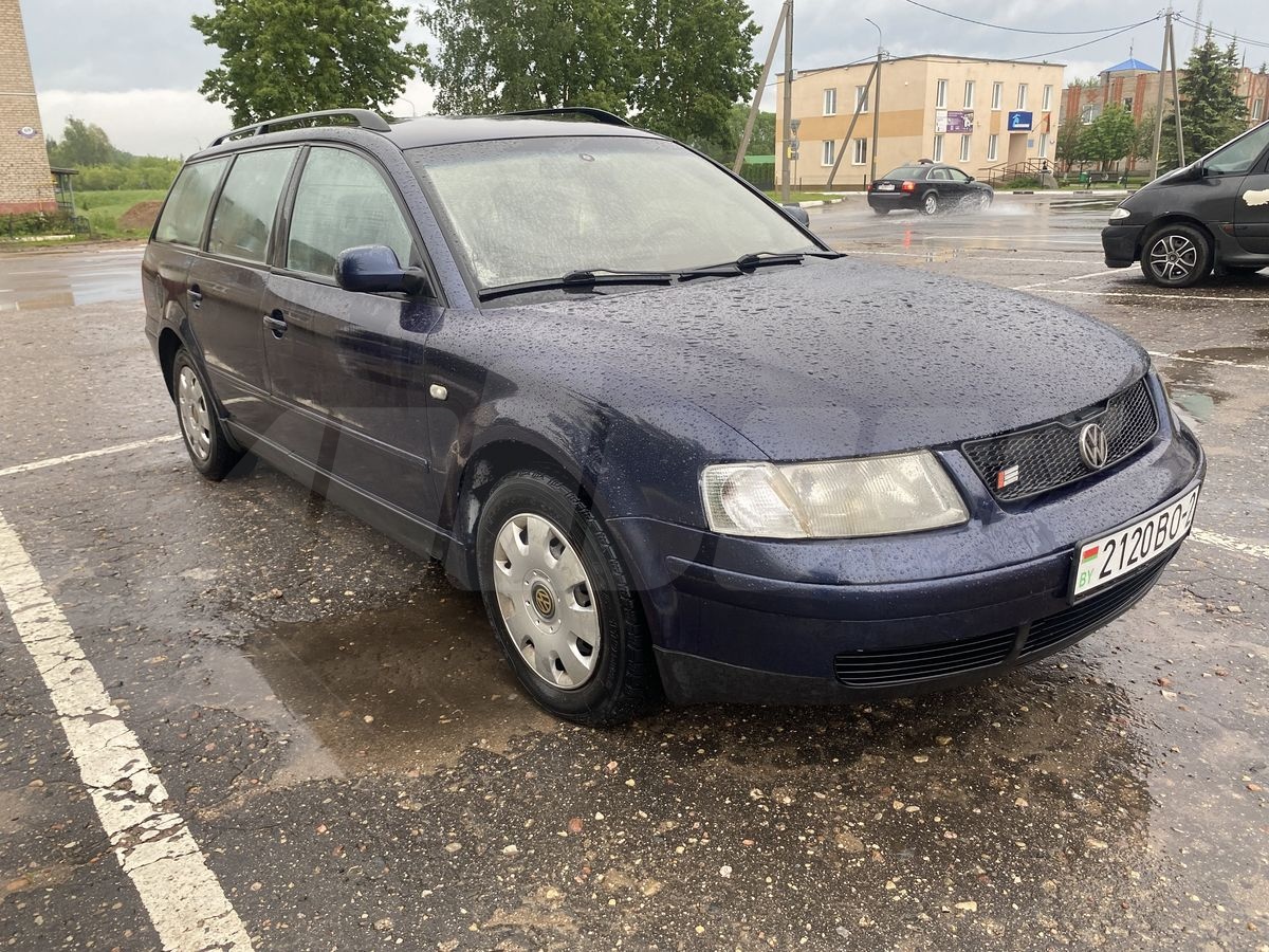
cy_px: 476
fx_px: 953
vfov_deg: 53.1
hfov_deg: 67.3
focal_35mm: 26
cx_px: 634
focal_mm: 4.25
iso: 80
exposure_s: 1/122
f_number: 1.8
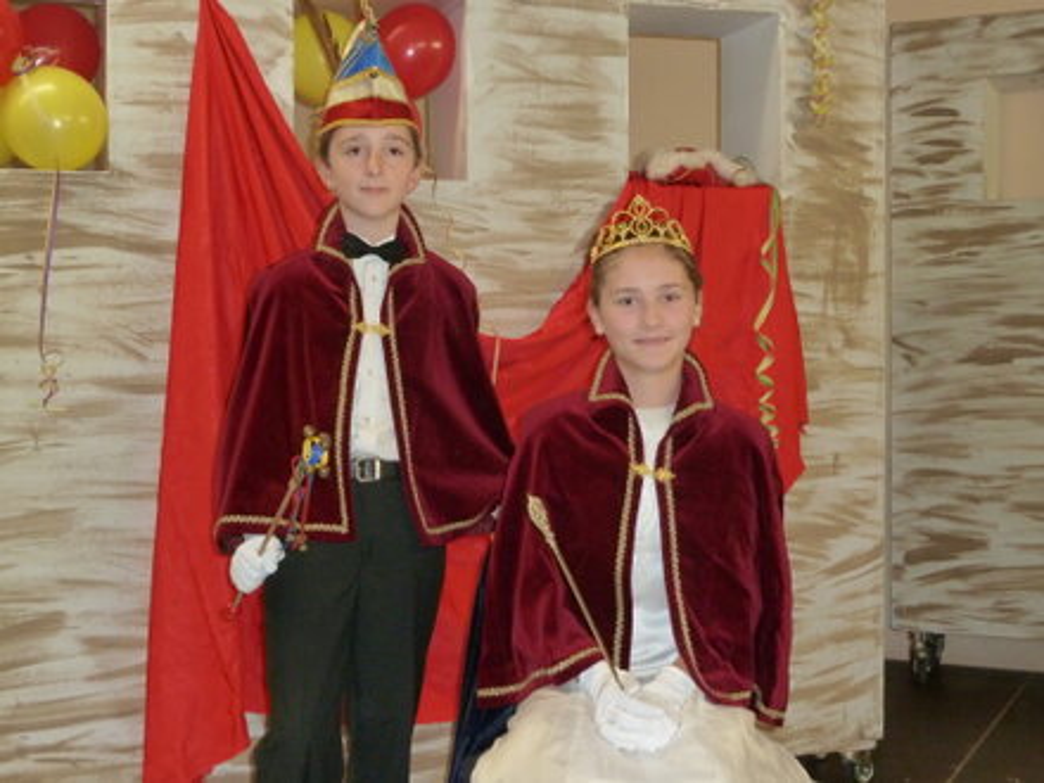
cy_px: 392
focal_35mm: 52
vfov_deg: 28.0
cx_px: 522
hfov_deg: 36.8
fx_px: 1568
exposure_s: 1/30
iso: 400
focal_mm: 8.5
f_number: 3.8
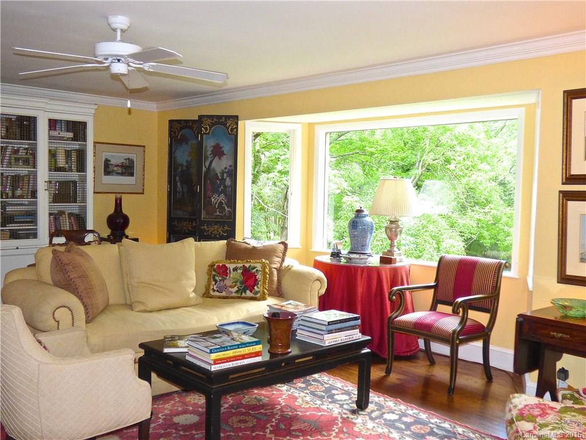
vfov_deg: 39.7
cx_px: 293
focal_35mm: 36
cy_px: 220
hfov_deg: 51.4
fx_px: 609
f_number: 3.4
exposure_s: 1/60
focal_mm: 6.18
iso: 320
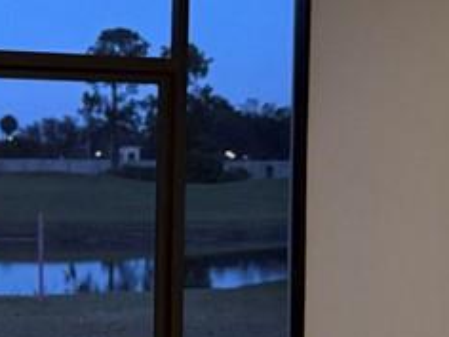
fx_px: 1349
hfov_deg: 17.6
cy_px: 209
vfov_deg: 14.2
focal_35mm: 104
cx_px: -148
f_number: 1.78
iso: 800
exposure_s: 1/60
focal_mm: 6.76
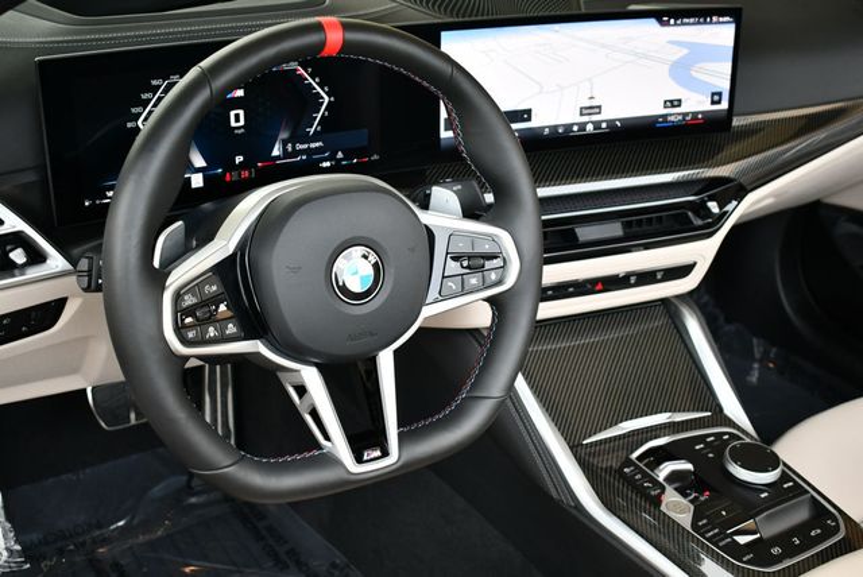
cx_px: 432
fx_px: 1152
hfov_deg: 41.1
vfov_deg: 28.1
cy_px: 288
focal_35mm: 48
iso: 560
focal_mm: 24
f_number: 3.8
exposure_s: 1/250
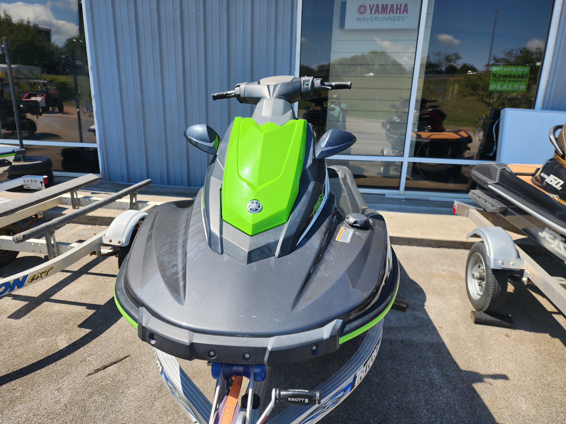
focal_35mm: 23
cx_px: 283
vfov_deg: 58.9
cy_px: 212
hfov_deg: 73.9
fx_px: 376
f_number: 1.8
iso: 12
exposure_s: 1/596
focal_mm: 6.4
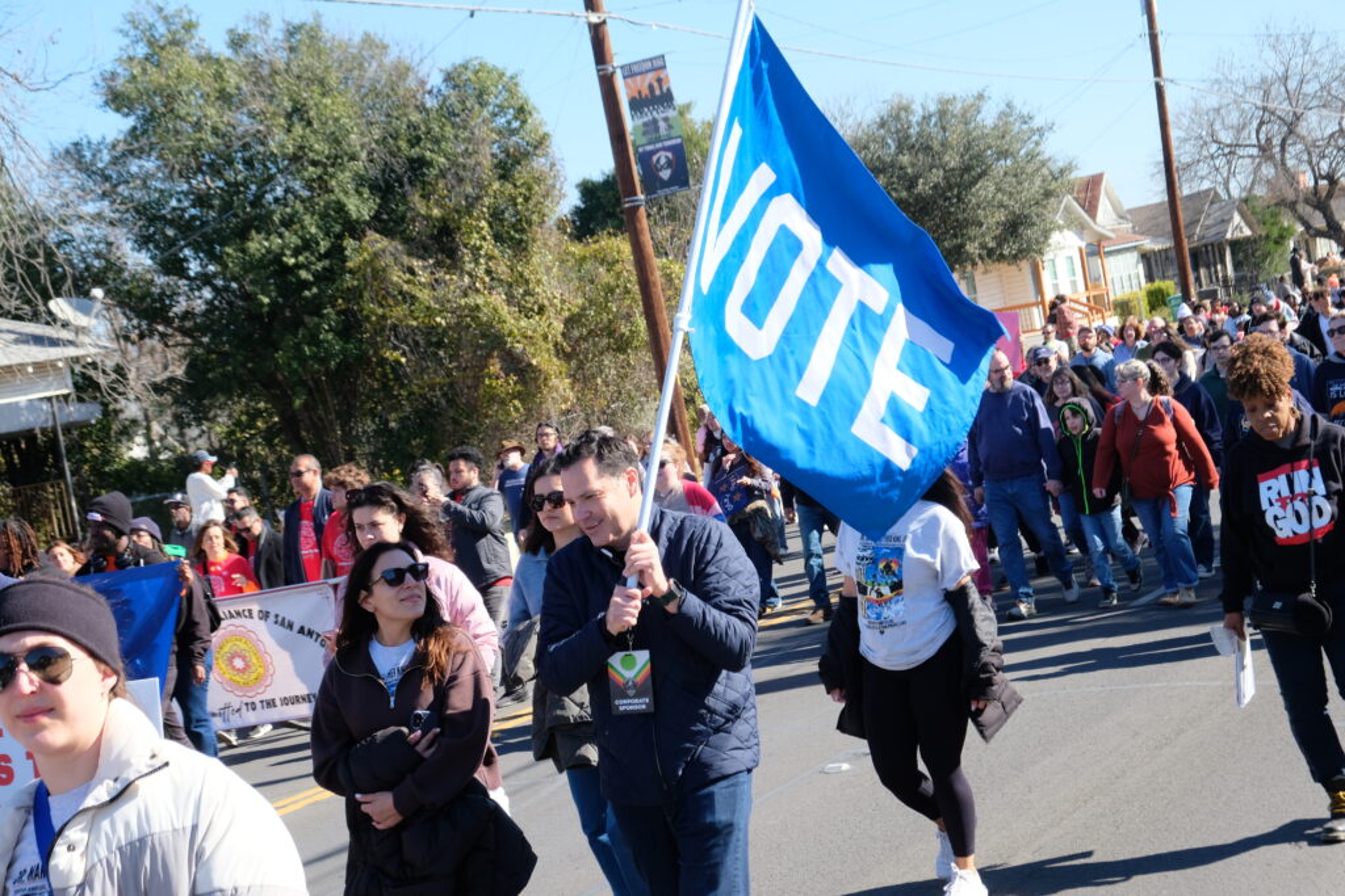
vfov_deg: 21.2
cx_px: 672
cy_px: 448
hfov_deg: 31.4
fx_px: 2391
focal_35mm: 64
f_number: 8
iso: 400
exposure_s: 1/300
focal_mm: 42.5
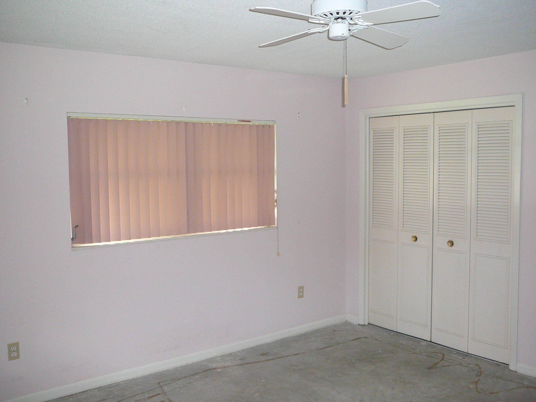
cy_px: 201
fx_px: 542
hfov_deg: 52.6
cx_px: 268
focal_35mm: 35
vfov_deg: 40.7
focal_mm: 5.2
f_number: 2.8
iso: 250
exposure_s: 1/30
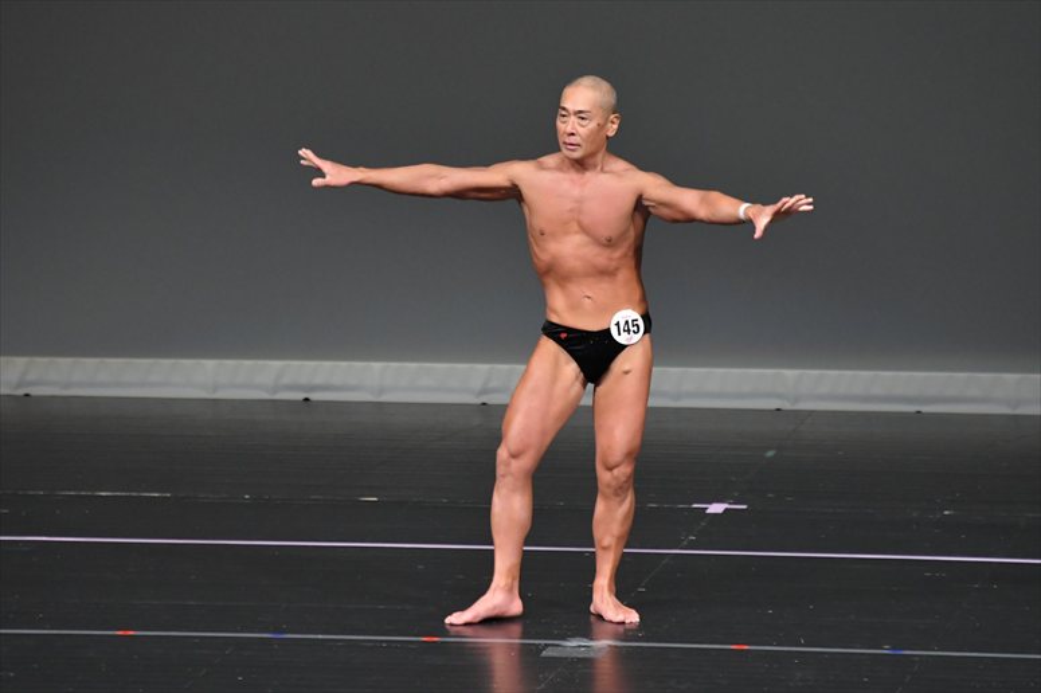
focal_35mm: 375
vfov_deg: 3.7
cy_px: 346
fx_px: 10839
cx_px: 520
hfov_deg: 5.5
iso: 4000
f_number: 5.6
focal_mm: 250
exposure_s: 1/400
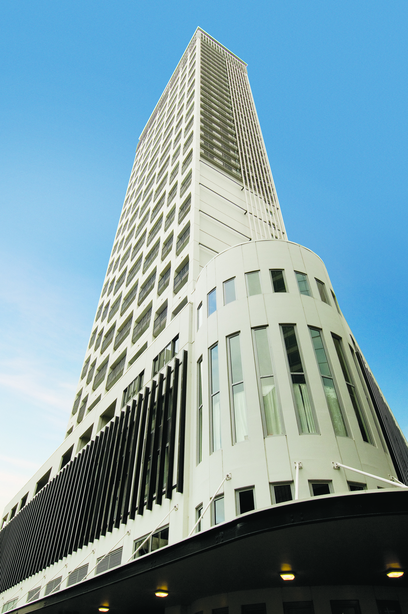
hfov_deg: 59.4
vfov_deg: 81.3
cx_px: 204
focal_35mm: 21
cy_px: 307
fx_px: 358
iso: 200
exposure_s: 1/125
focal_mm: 14
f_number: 11
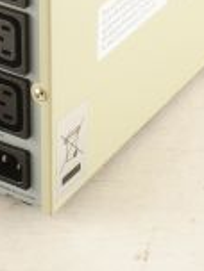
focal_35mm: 189
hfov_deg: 7.8
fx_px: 1485
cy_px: -79
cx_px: -13
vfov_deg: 10.3
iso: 1600
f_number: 14
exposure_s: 1/200
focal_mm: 50
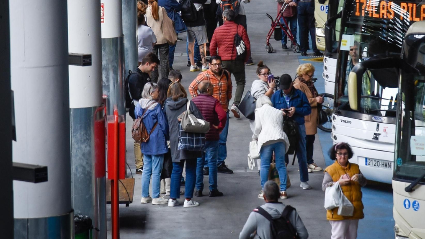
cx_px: 311
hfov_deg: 10.9
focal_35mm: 198
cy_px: 44
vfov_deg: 6.1
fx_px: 2231
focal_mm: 120
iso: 800
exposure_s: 1/100
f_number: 5
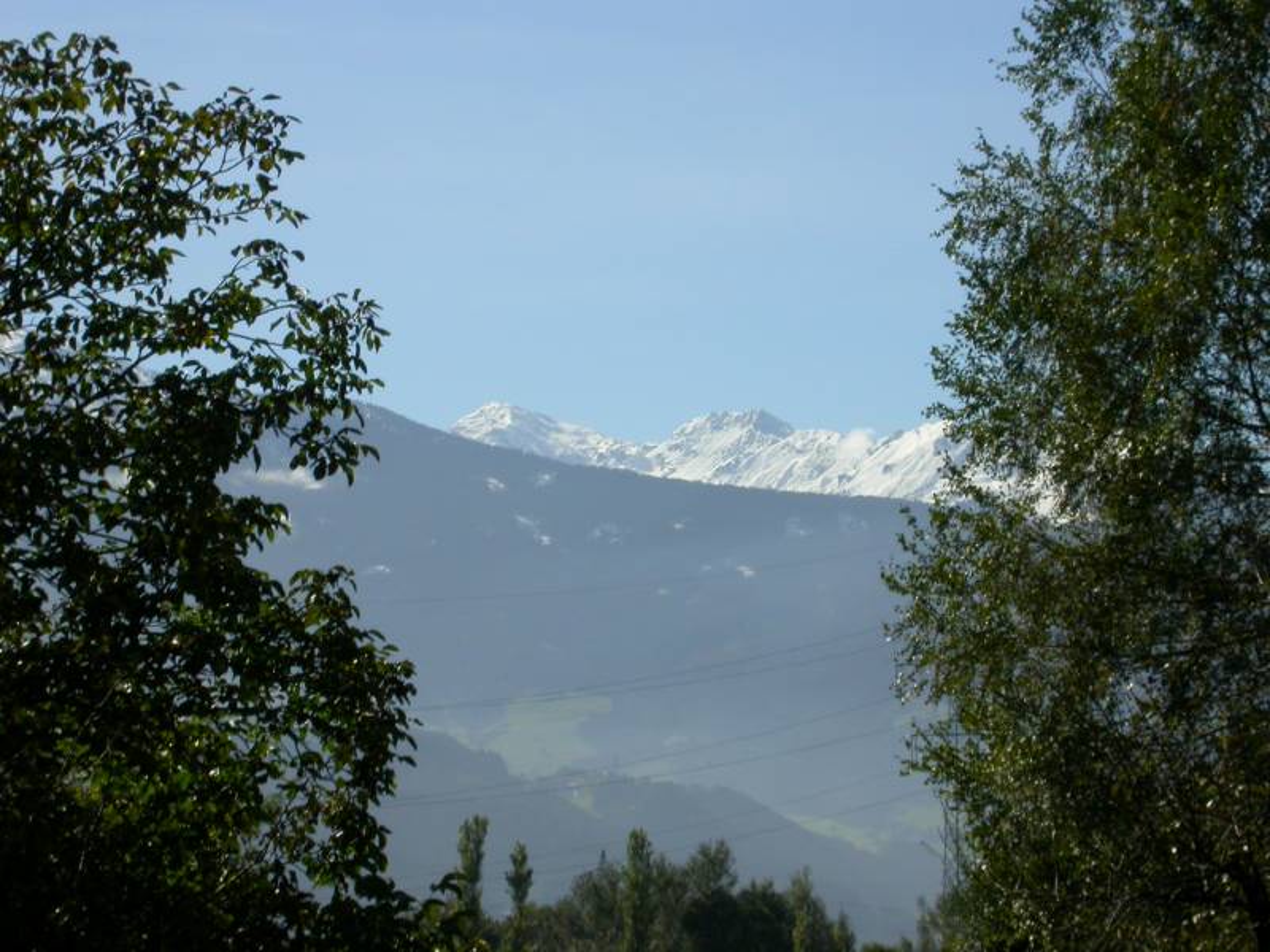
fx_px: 5540
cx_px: 635
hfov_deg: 13.1
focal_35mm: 151
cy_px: 476
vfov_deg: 9.8
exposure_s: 1/273
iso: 100
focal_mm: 31.3
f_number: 10.2
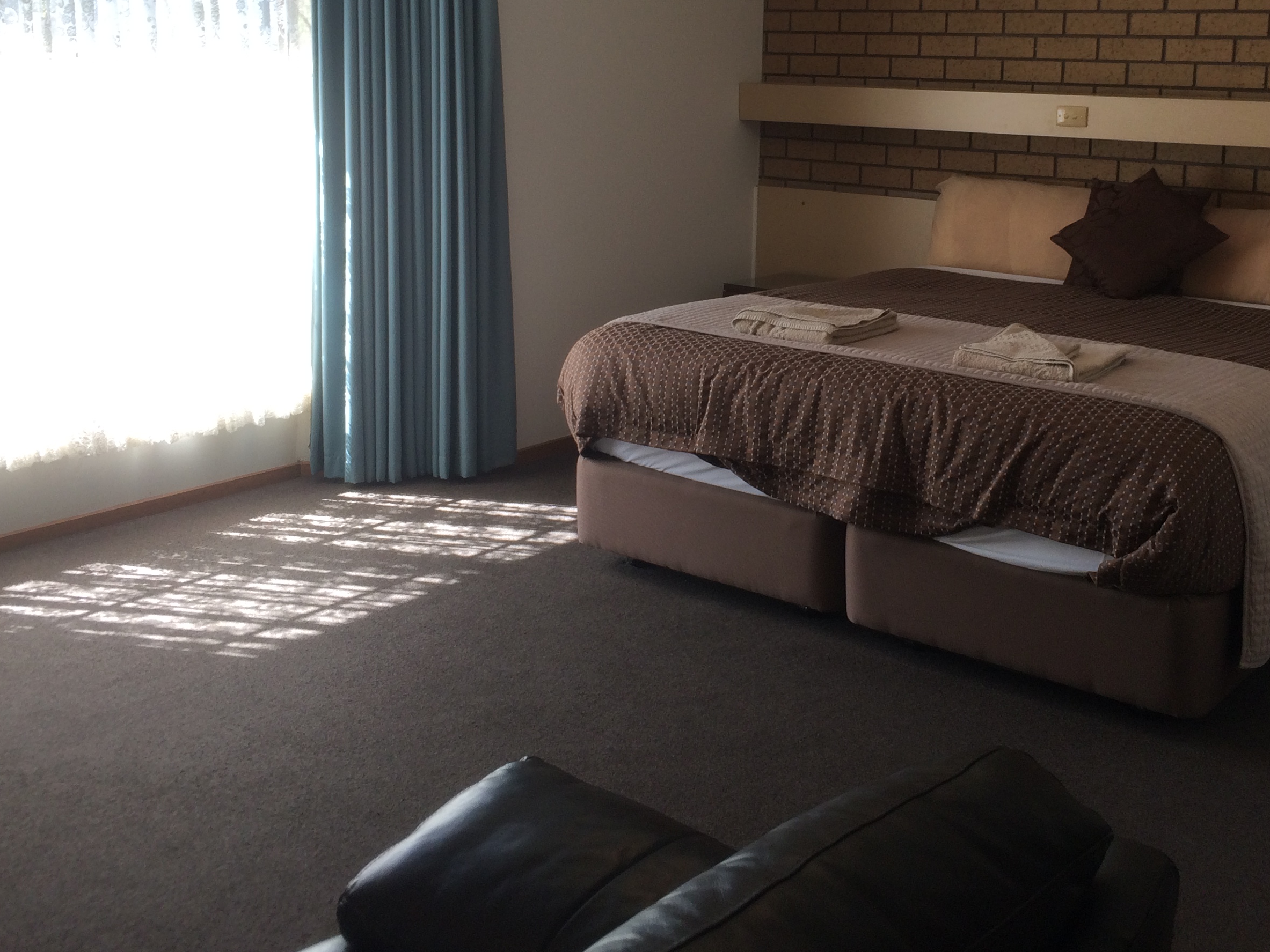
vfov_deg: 35.5
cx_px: 756
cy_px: 298
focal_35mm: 40
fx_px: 1468
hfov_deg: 46.6
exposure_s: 1/100
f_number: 2.2
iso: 40
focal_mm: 4.15
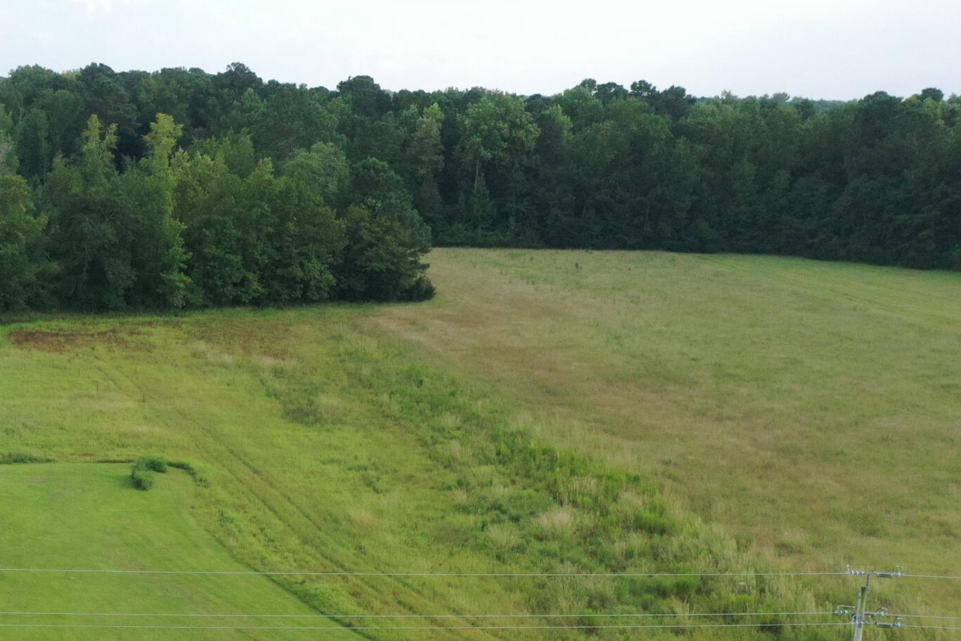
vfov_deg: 21.9
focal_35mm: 61
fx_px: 1628
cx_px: 122
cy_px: 546
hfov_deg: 31.5
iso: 800
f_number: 4.5
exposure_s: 1/2000
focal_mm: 10.3
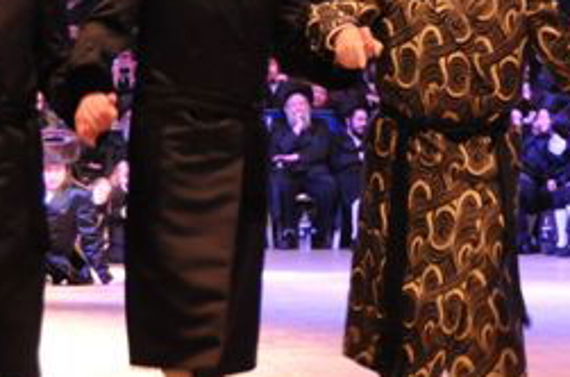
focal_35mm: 201
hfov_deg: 10.2
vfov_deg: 6.8
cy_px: -6
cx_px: 438
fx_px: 3174
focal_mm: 42
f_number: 4.5
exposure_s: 1/13
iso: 1600
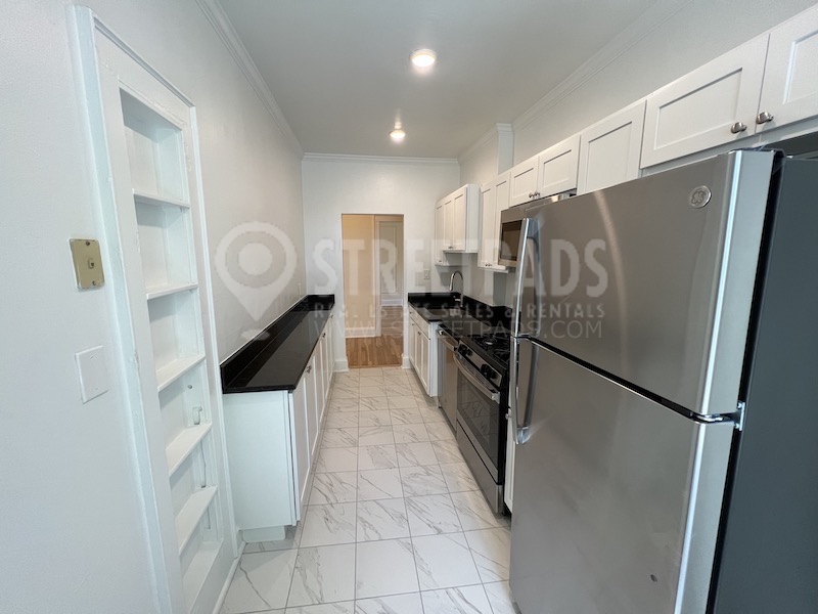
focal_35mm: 13
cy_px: 307
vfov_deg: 89.9
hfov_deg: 106.2
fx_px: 307
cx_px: 409
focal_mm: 1.57
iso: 200
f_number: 1.8
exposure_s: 1/120
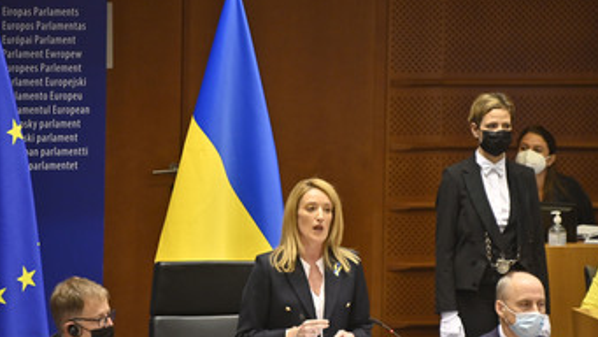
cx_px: 301
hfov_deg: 4.2
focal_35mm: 512
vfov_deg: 2.4
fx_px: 8120
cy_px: 198
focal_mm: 370
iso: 2500
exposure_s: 1/200
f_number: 6.3
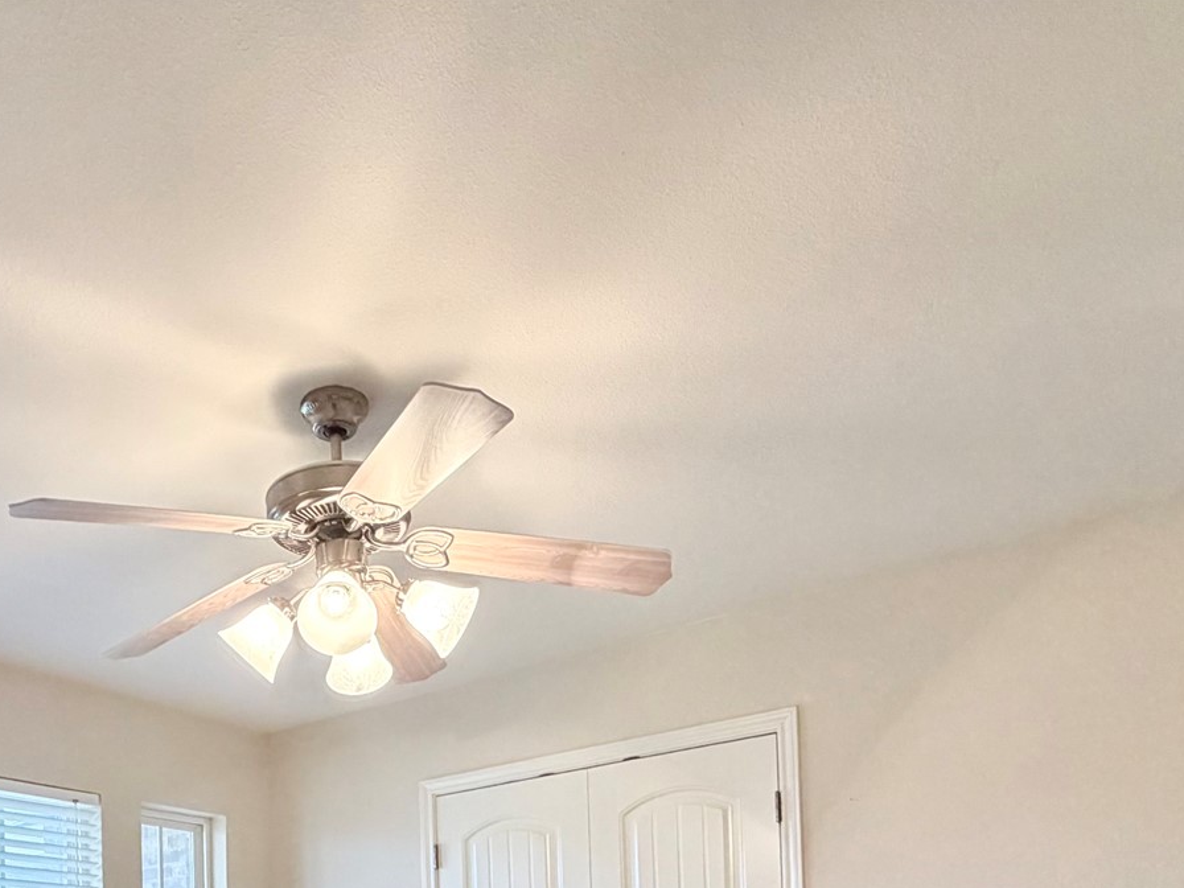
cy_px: 1010
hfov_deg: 55.2
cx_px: 363
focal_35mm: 32
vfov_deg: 36.3
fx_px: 1095
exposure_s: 1/120
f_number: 2.2
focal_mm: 2.22
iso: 320
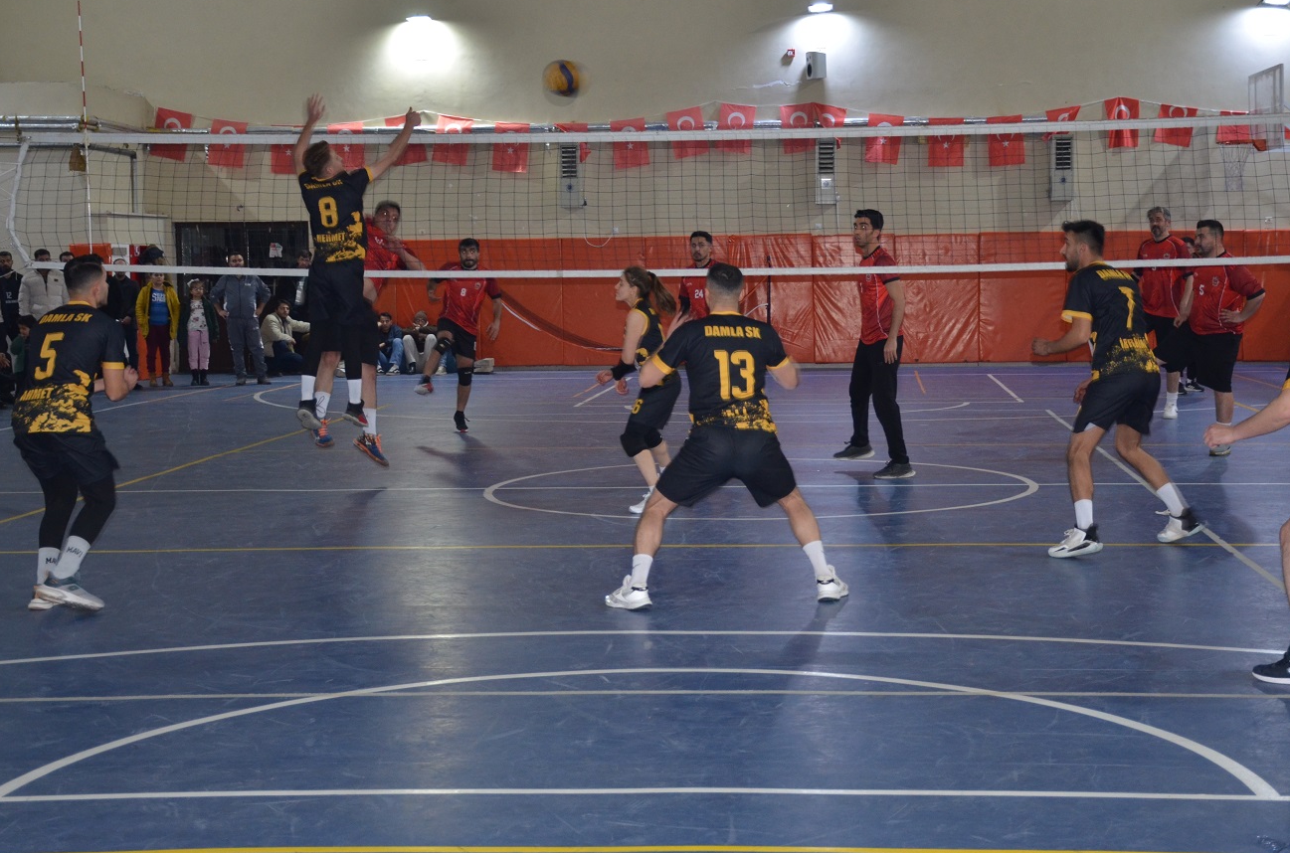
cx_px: 713
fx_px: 2109
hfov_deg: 34.0
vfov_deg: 22.9
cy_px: 367
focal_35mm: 59
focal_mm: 34
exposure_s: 1/60
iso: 800
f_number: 4.2
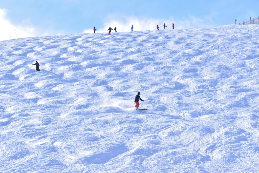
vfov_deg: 16.6
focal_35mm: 82
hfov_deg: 24.6
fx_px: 594
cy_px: 86
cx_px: 130
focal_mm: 55
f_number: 5.6
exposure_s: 1/1000
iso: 160
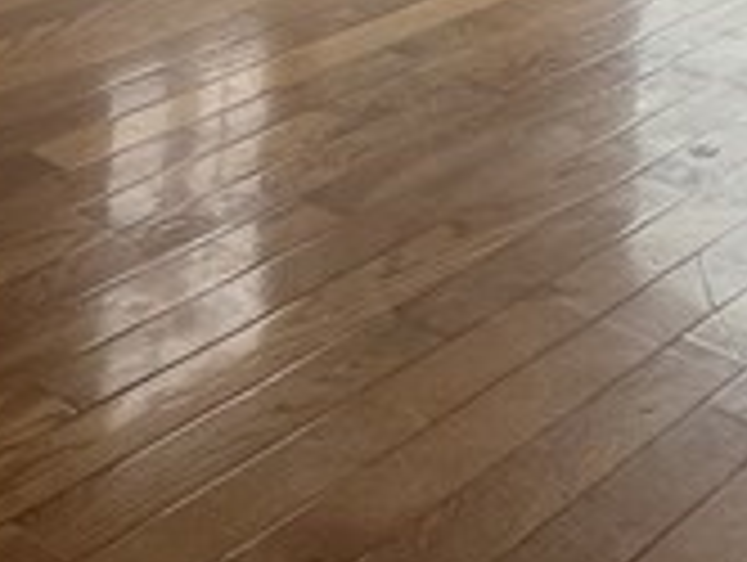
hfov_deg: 24.3
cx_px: 292
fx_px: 1729
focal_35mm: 80
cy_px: -490
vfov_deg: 15.5
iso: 32
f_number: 1.8
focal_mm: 1.57
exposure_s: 1/193
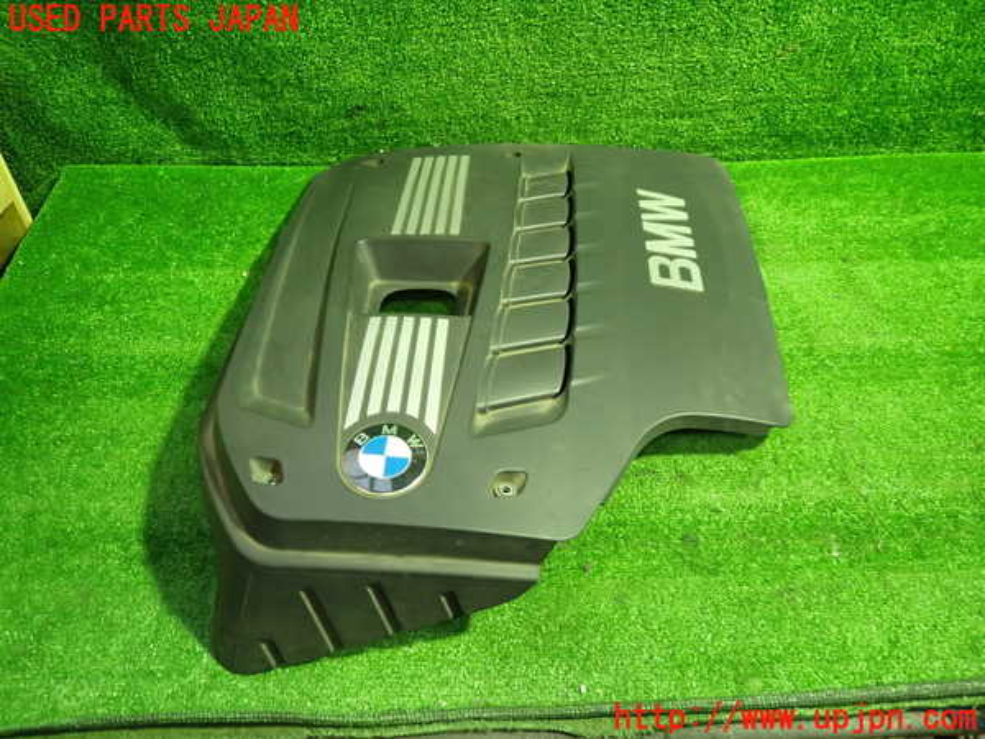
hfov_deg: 69.4
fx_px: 711
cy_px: 370
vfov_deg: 54.9
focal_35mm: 25
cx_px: 492
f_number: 2
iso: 400
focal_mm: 4.5
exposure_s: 1/30
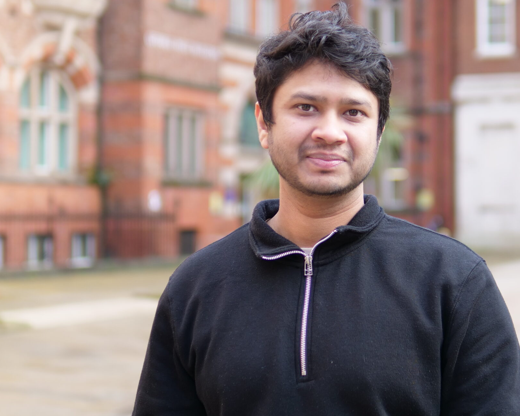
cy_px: 174
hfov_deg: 20.6
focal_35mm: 93
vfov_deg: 16.5
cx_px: 303
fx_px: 1431
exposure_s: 1/640
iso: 200
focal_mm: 30
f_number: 1.4
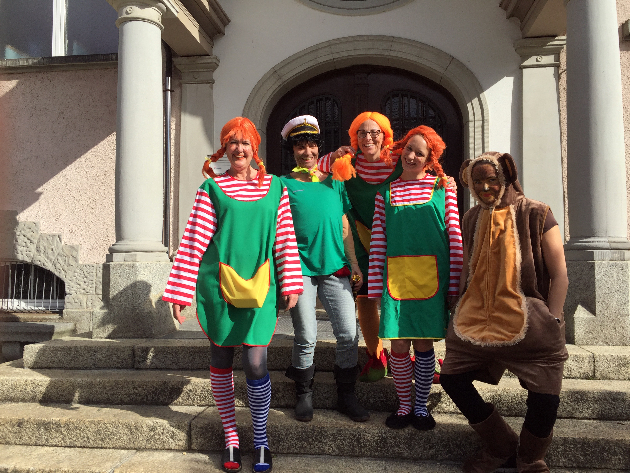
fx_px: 528
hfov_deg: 61.7
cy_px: 236
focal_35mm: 29
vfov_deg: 48.2
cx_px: 315
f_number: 2.2
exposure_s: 1/2475
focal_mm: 4.15
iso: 32
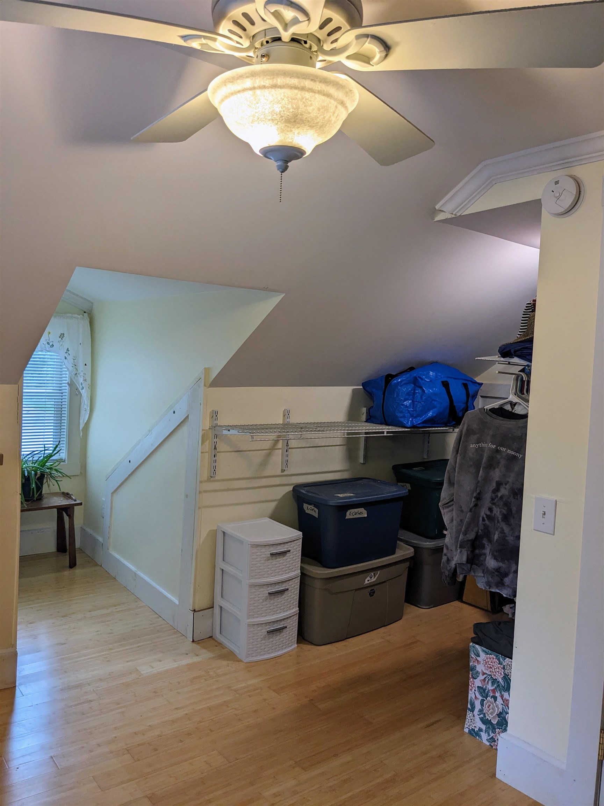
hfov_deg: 51.4
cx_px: 302
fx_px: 628
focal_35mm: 27
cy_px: 403
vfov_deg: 65.3
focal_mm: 4.38
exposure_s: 1/60
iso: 49
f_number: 1.73
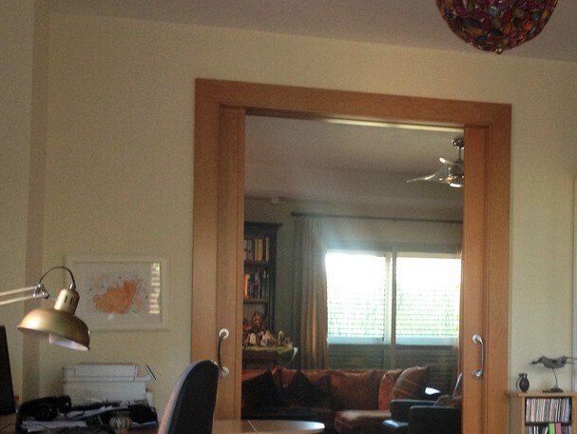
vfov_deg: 24.6
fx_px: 984
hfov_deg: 31.9
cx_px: 448
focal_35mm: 59
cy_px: 317
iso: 125
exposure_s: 1/20
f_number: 2.4
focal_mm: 4.28
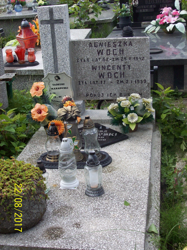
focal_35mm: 56
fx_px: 404
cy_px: 125
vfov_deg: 34.4
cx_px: 94
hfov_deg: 26.1
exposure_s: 1/432
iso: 80
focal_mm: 9.4
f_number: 3.4
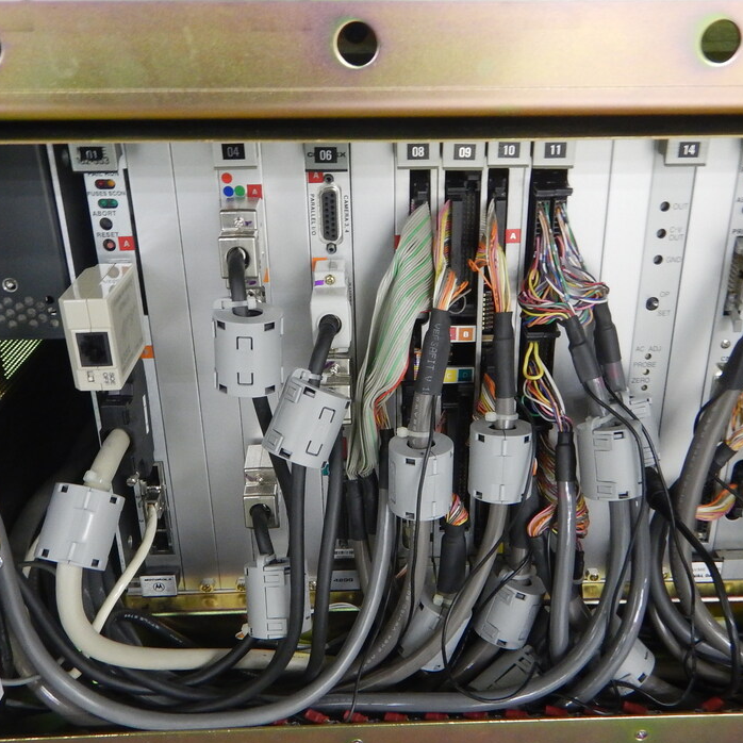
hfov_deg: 47.2
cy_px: 408
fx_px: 850
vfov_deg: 47.2
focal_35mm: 35
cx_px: 397
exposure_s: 1/8
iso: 500
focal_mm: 4.3
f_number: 2.8
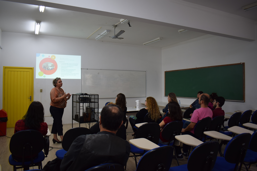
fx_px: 193
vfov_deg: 48.0
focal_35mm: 27
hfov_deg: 67.4
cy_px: 86
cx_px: 128
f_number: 4
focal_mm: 18
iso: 400
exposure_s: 1/60
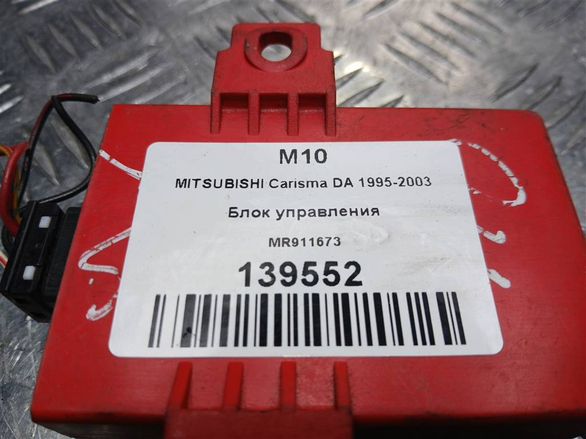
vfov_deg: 53.1
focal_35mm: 26
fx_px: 440
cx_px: 293
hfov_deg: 67.3
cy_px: 220
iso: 25
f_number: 1.8
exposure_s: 1/100
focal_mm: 3.98
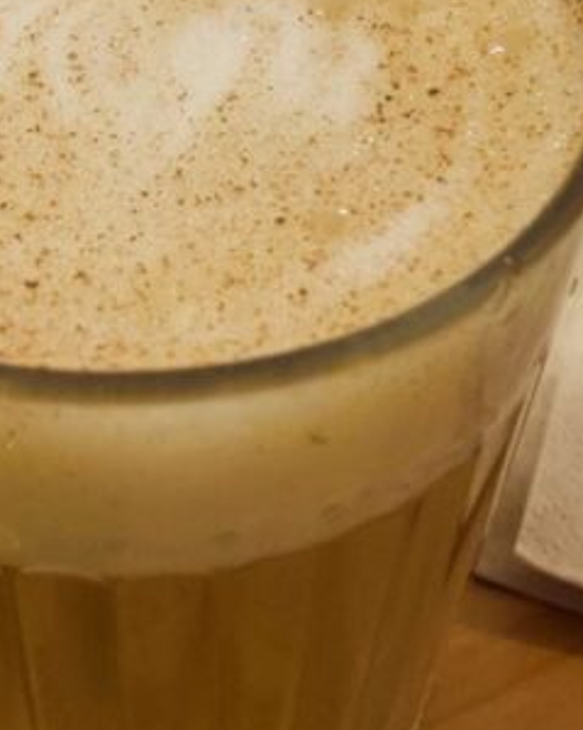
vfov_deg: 20.8
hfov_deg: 16.9
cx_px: 111
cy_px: 54
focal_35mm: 90
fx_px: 1942
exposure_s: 1/30
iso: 1600
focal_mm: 10.4
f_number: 4.5
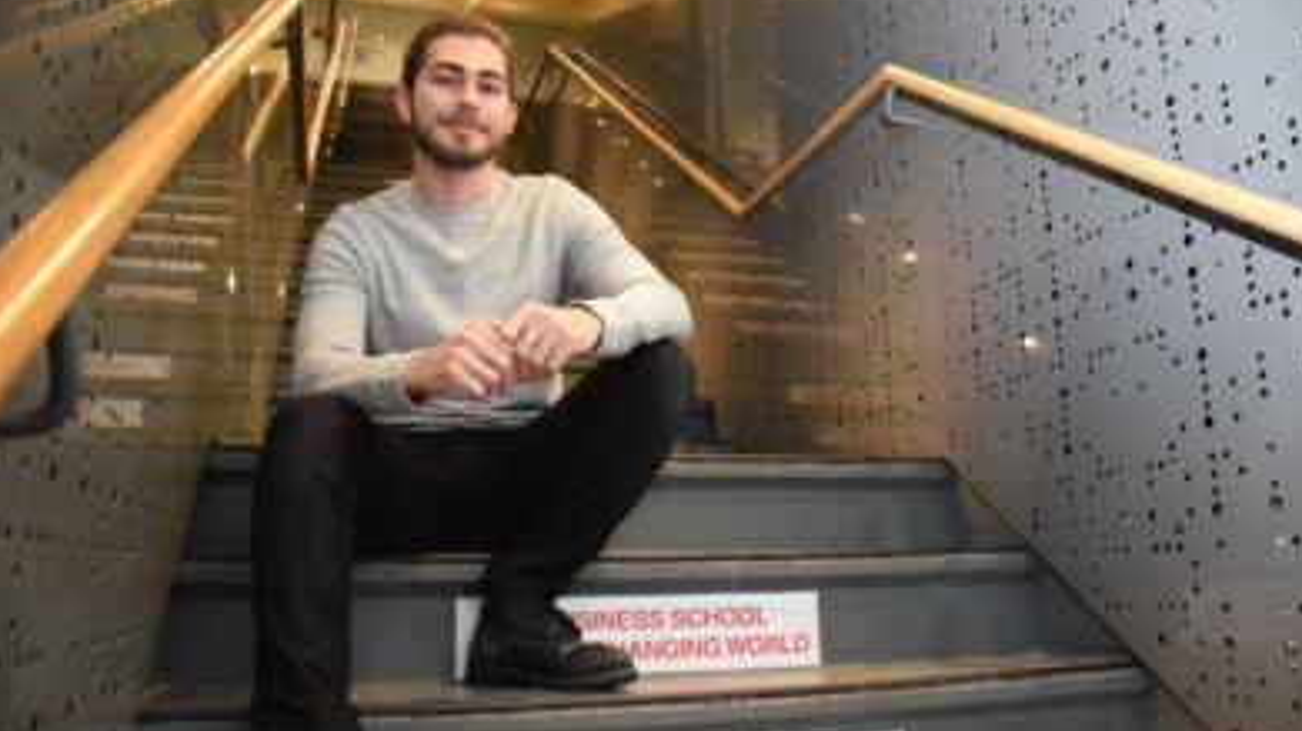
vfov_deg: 40.1
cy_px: 391
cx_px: 651
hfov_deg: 66.1
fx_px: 1001
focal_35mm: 29
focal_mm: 18
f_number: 3.5
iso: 3200
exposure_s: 1/60
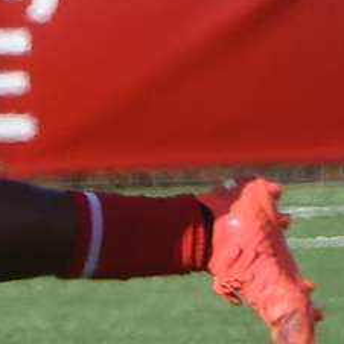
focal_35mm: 2882
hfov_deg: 0.6
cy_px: -255
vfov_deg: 0.6
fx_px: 32403
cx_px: -100
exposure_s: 1/800
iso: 800
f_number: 11
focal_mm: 400
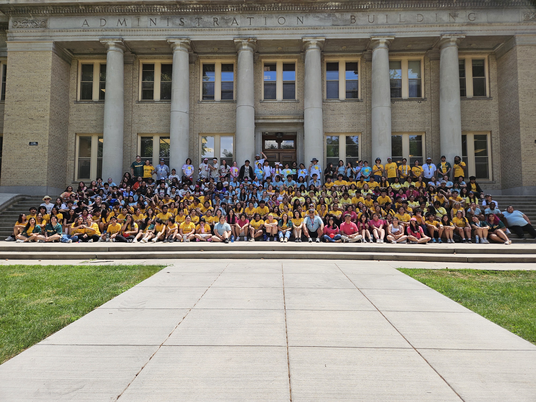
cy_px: 201
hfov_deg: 73.9
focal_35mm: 23
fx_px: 356
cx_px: 268
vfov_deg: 58.9
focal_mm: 5.4
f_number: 1.8
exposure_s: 1/1429
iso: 25
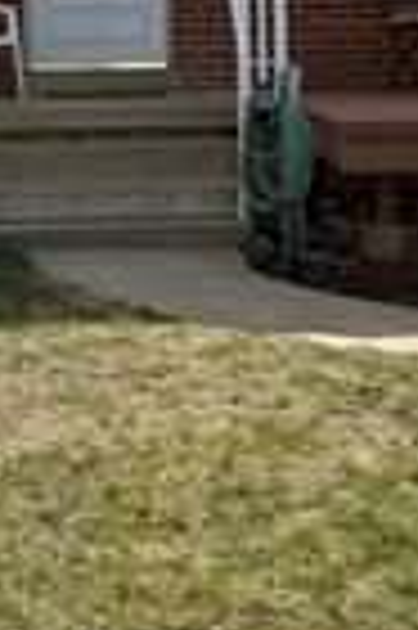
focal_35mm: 89
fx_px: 1554
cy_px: 29
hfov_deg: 15.1
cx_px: 31
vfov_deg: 22.2
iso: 80
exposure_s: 1/6173
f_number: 1.78
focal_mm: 6.76
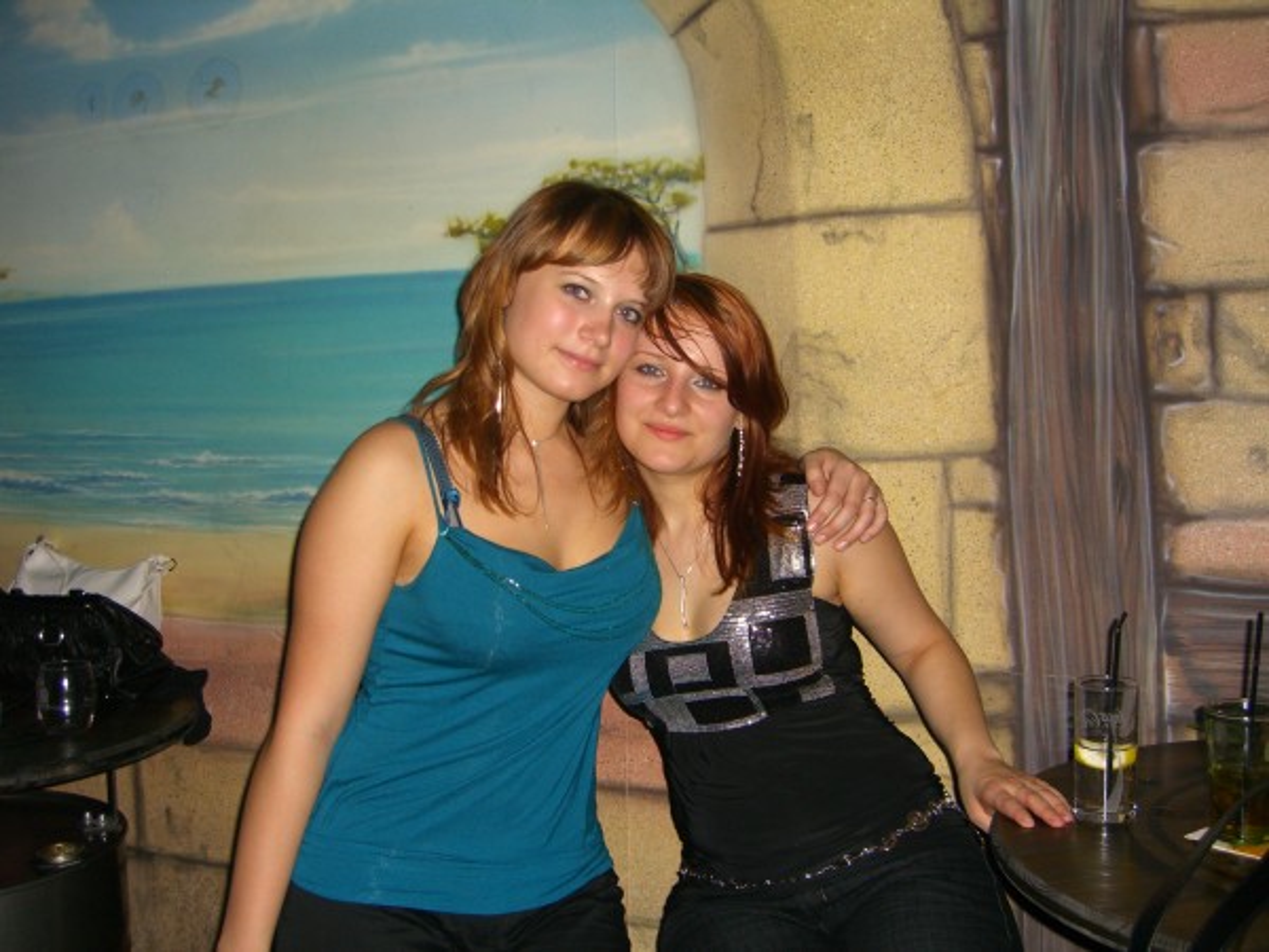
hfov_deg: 49.0
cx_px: 634
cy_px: 476
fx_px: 1393
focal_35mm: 38
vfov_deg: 37.7
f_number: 2.8
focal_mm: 7.9
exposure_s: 1/60
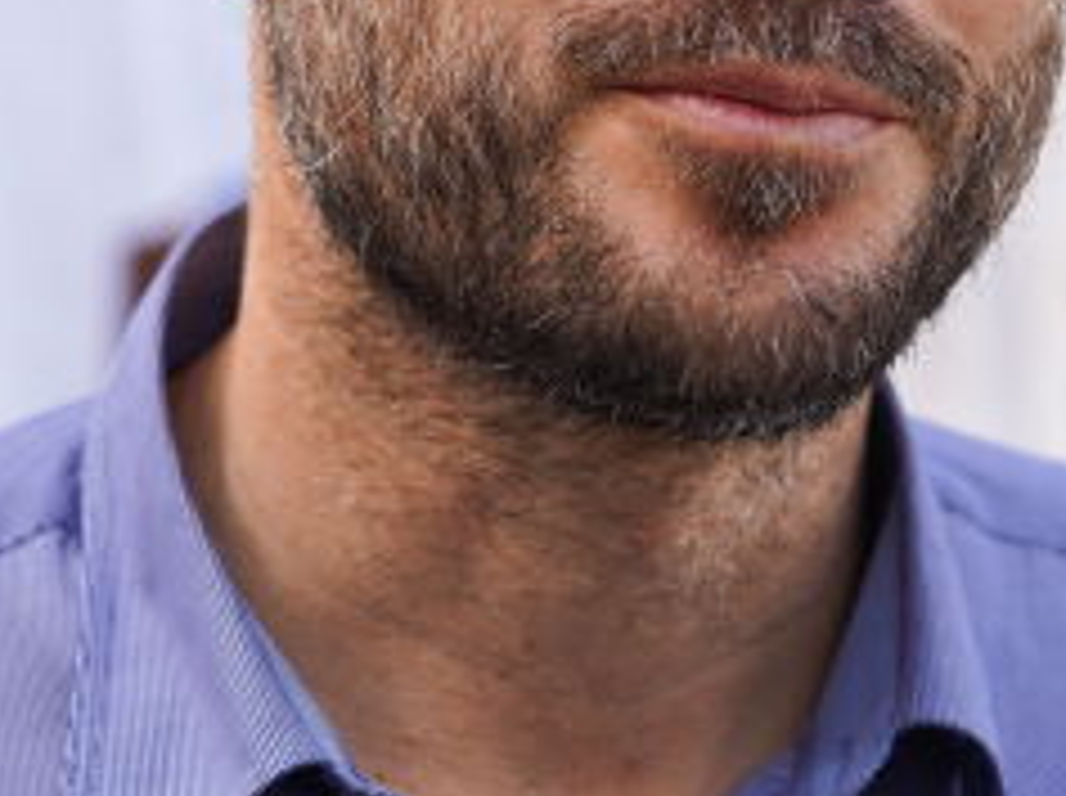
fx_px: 6242
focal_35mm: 203
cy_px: 16
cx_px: 832
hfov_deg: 9.7
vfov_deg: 7.3
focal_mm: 69
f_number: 4
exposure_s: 1/250
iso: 125
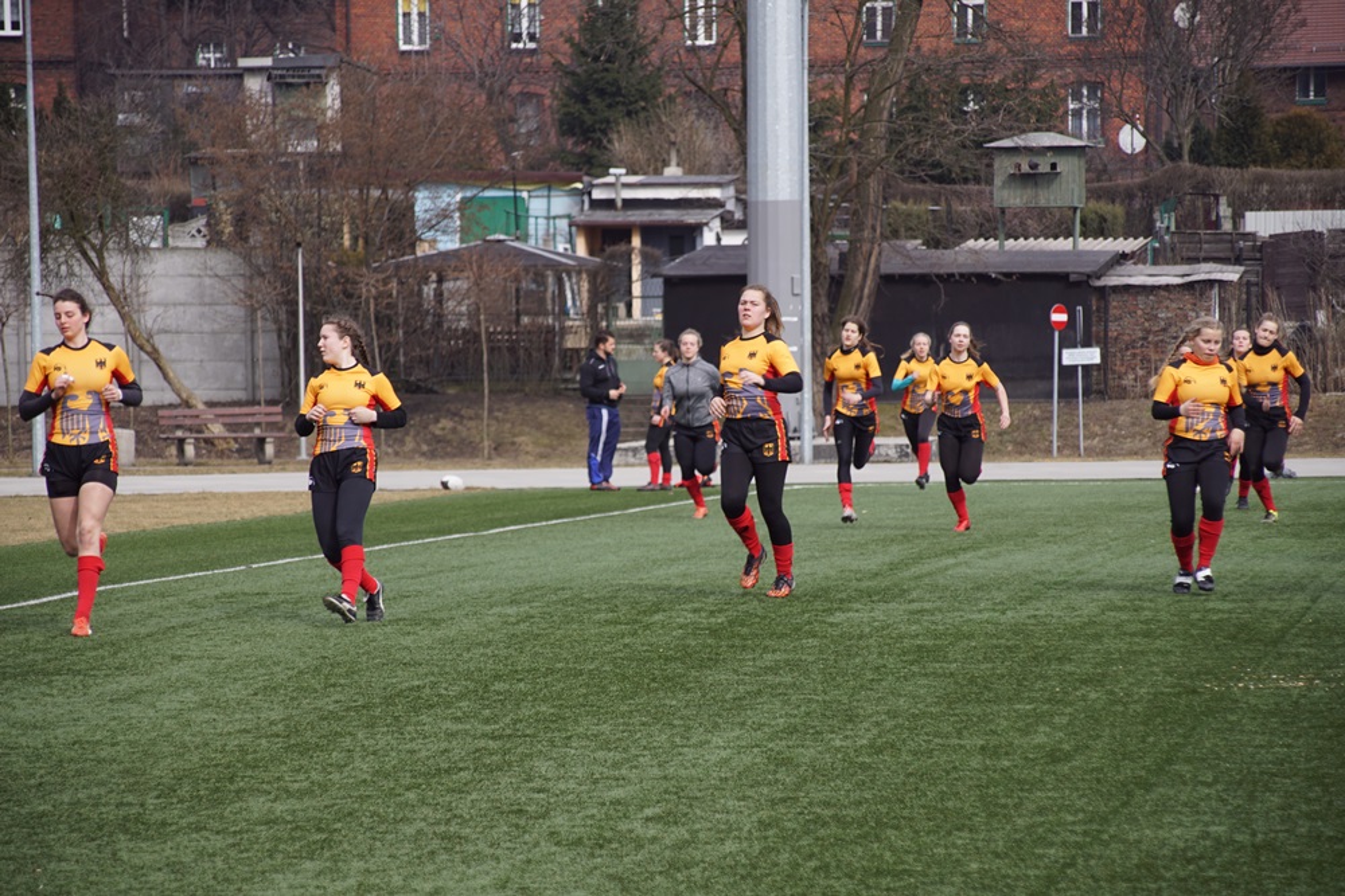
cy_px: 448
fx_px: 6726
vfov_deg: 7.6
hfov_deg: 11.4
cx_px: 672
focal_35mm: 180
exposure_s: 1/200
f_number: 5.6
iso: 100
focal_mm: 120
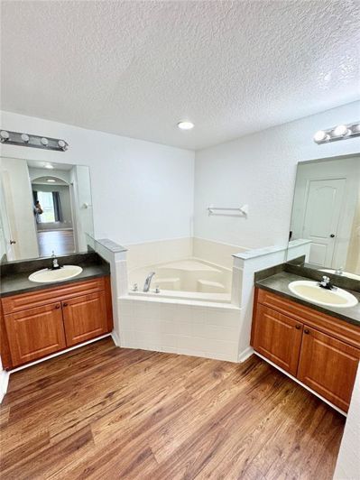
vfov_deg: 102.1
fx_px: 194
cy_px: 240
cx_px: 180
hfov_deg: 85.7
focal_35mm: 14
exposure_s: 1/120
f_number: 2.2
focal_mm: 2.22
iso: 80
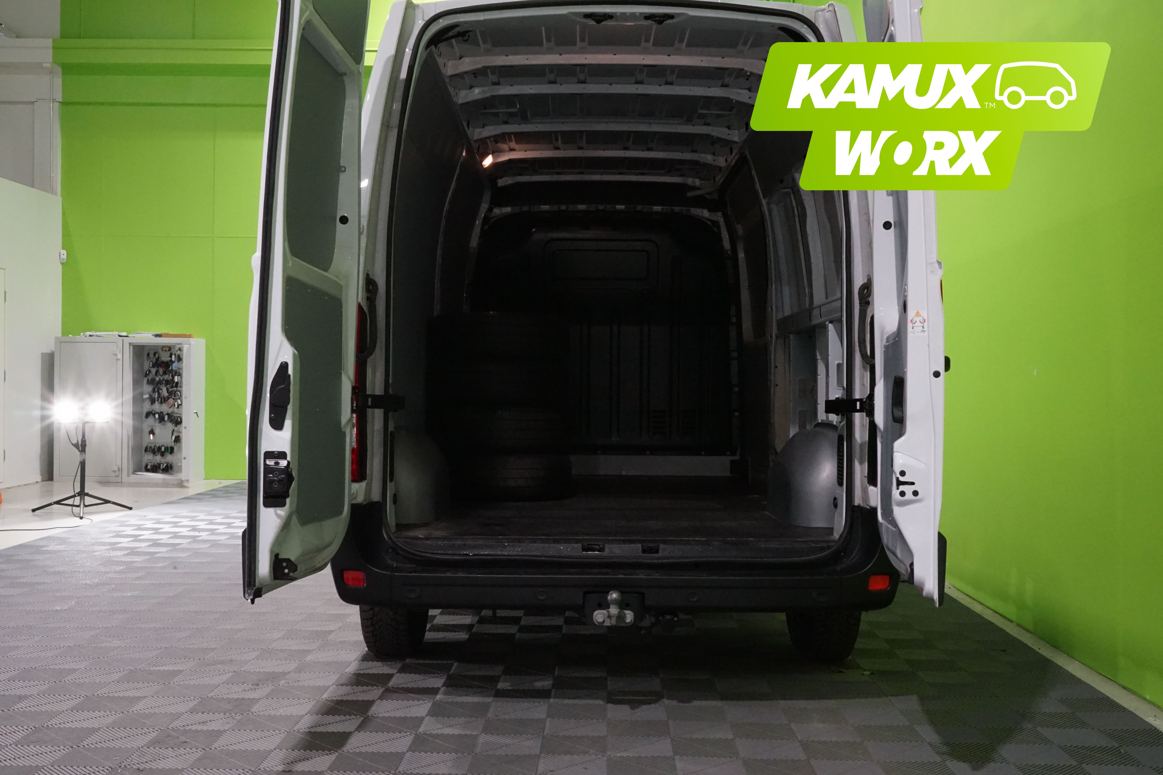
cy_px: 388
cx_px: 582
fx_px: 1228
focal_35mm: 38
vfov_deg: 35.1
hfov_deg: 50.7
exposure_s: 1/20
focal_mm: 38
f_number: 22
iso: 6400
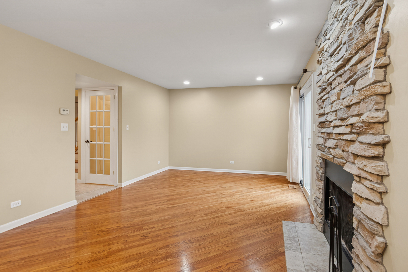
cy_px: 136
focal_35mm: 18
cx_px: 204
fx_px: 204
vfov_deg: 67.4
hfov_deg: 90.0
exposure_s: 1/8
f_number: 8
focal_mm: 12
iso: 320
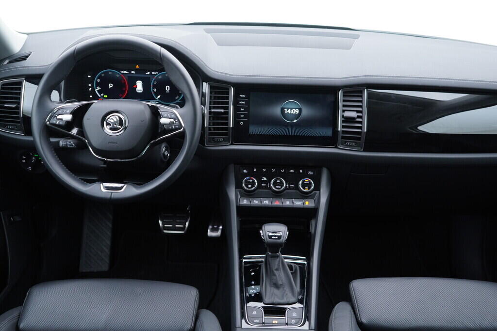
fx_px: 497
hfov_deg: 53.1
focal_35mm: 36
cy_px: 166
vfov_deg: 36.9
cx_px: 248
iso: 250
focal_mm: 24
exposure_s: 1/40
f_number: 2.8
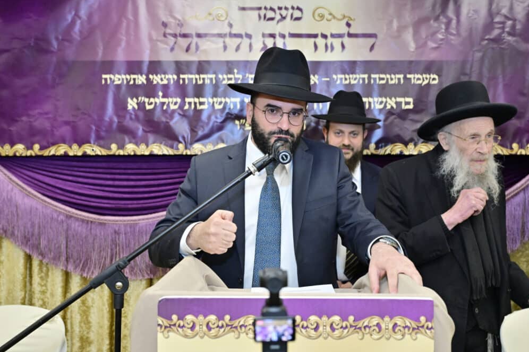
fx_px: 544
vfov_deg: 35.9
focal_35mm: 37
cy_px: 179
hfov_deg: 51.9
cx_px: 263
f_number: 4.5
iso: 640
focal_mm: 36
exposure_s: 1/200
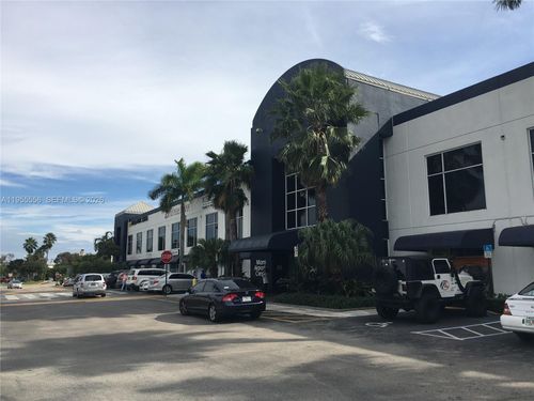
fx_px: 447
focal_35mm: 29
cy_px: 200
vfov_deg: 48.2
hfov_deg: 61.7
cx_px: 267
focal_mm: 4.15
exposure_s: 1/1923
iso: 25
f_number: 2.2
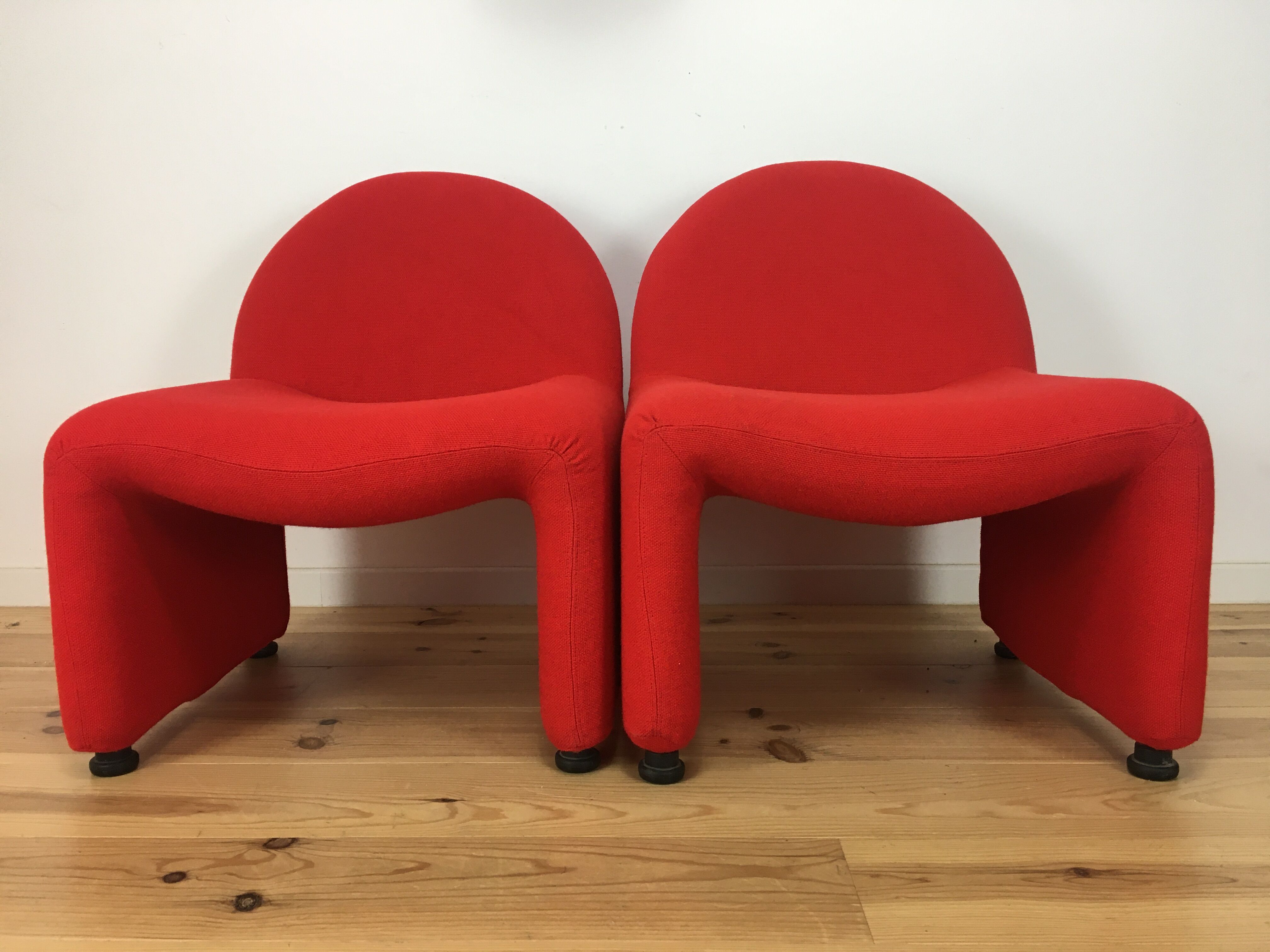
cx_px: 635
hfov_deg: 61.7
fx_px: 1064
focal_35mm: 29
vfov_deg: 48.2
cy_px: 476
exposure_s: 1/33
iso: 50
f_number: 2.2
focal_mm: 4.15
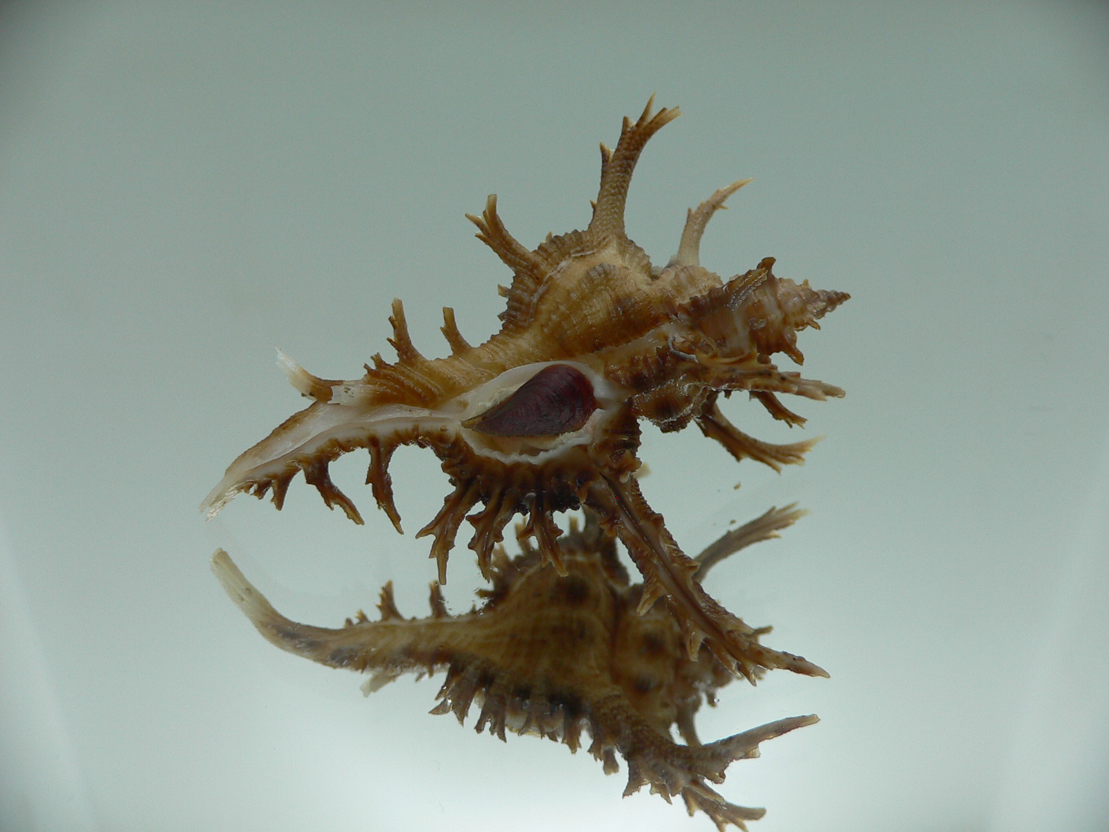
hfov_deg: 52.6
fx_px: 1121
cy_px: 416
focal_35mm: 35
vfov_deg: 40.7
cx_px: 554
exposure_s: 1/100
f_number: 2.8
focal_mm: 4.6
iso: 80
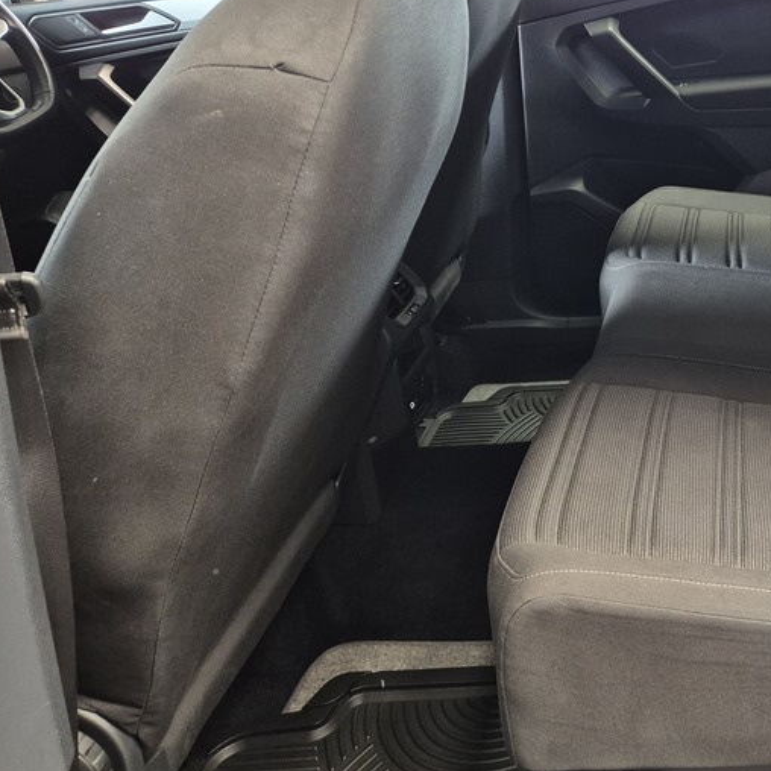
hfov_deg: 37.8
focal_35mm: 41
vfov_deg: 40.3
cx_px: 715
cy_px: 244
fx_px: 1033
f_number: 1.8
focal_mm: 5.4
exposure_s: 1/100
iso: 500
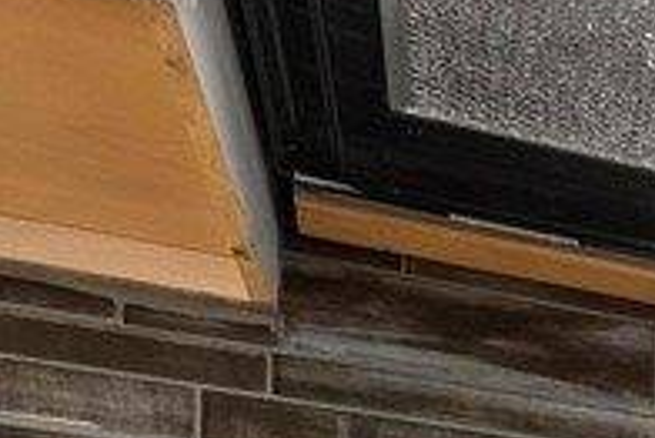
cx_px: 1327
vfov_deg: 13.1
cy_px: 996
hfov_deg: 17.3
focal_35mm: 83
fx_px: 1511
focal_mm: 10
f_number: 8
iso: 400
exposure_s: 1/1.67
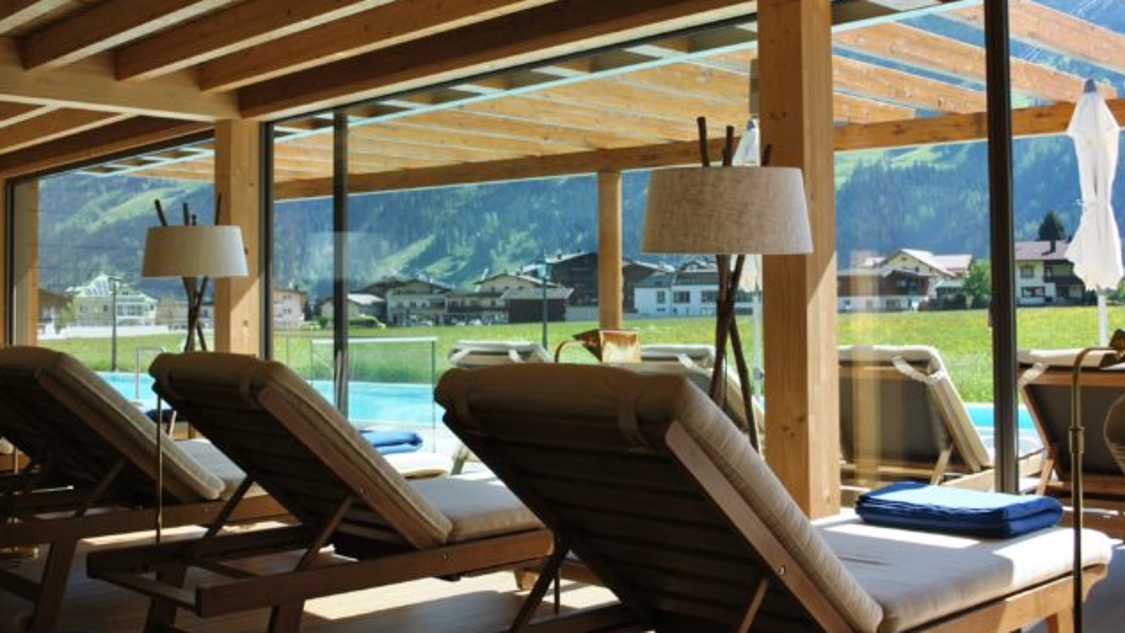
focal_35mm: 42
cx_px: 553
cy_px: 272
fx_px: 1253
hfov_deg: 48.4
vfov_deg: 28.3
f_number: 6.3
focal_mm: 26
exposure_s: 1/160
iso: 100
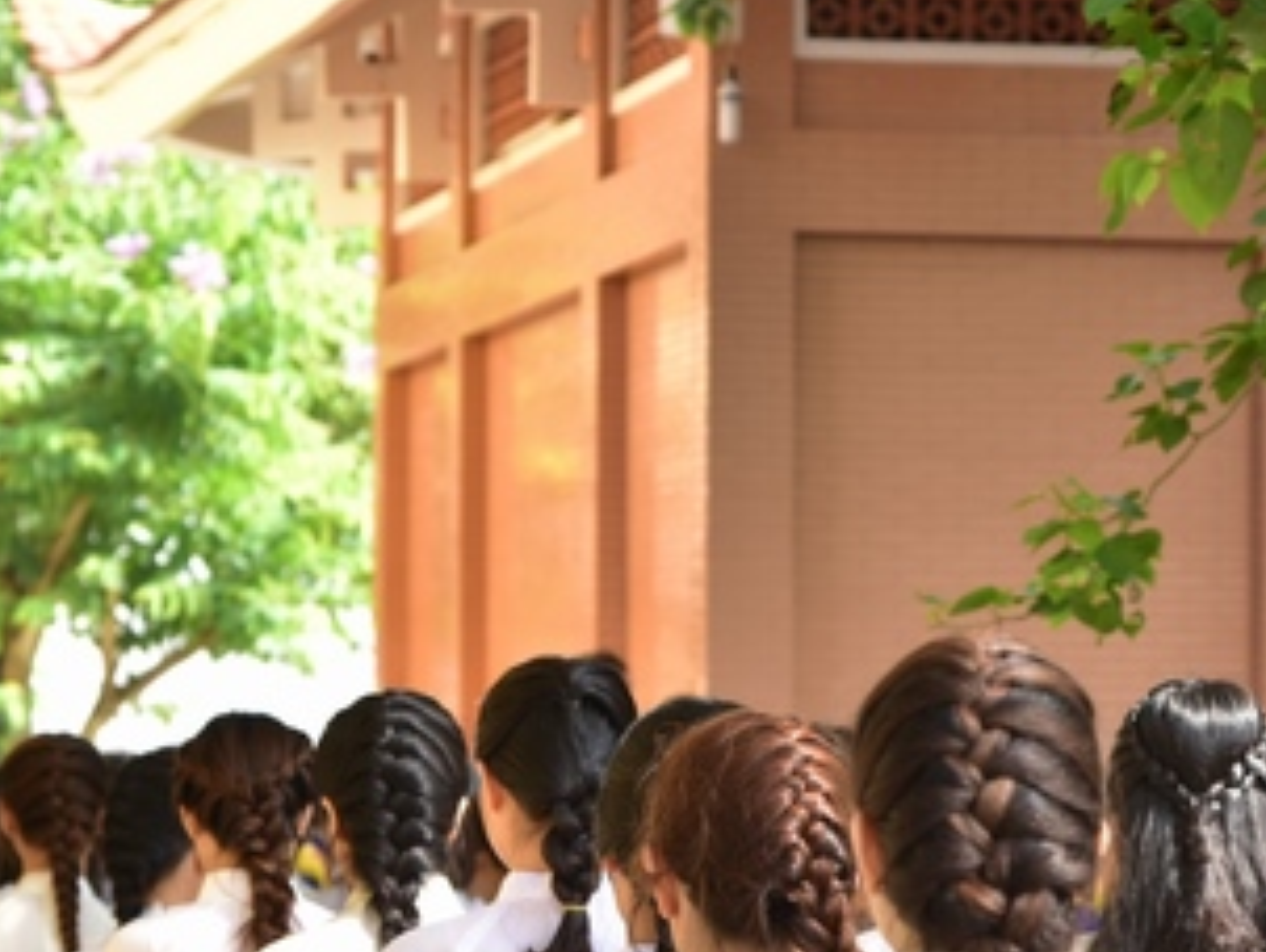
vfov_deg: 8.4
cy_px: 466
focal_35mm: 178
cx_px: 746
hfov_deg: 11.1
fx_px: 6515
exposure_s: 1/200
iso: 400
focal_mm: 86
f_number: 5.6
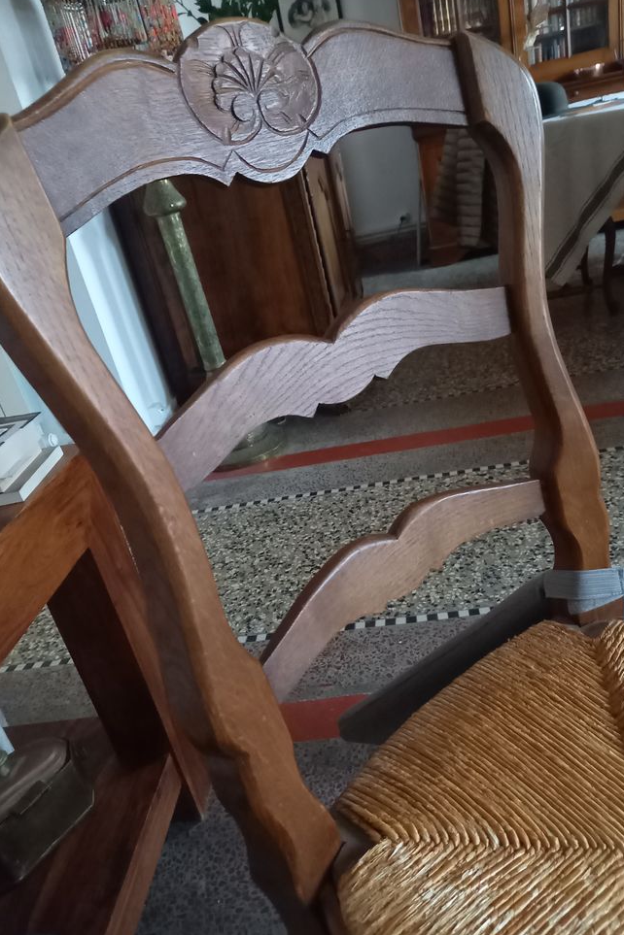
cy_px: 459
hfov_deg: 47.9
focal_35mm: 27
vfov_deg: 67.4
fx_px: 702
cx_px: 331
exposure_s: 1/16.7
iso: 1250
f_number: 1.8
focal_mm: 4.65
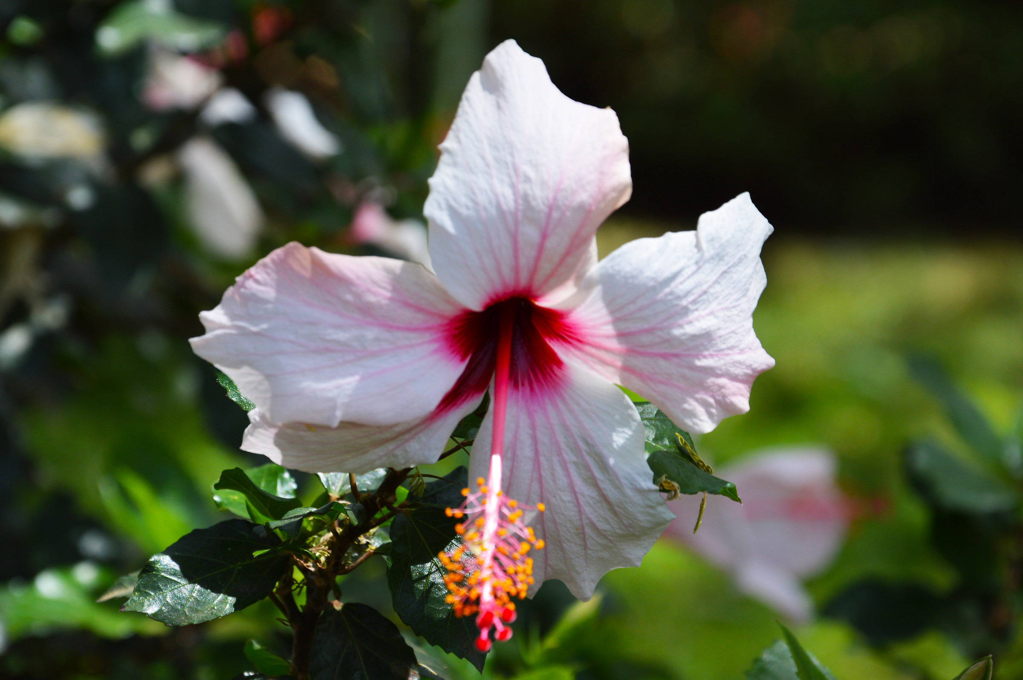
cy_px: 340
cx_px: 512
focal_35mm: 158
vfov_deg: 8.7
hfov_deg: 13.1
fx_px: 4471
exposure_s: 1/250
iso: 220
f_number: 8
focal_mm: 105
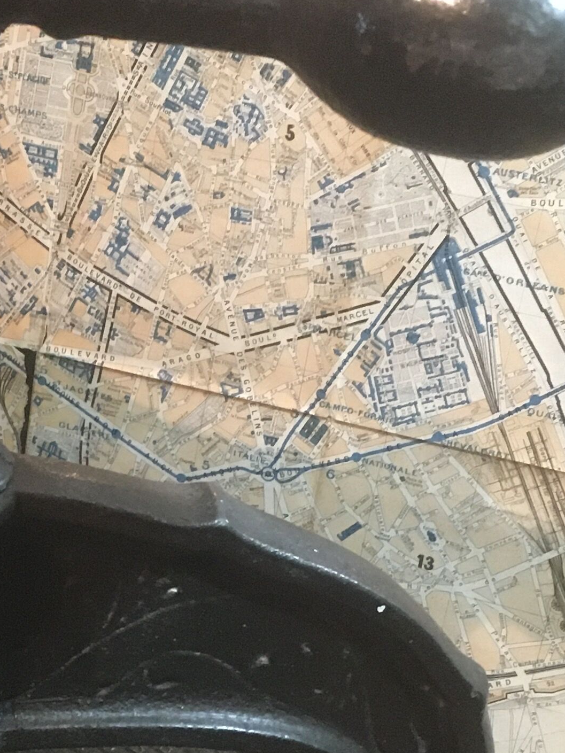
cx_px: -18
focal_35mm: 83
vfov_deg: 23.0
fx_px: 1806
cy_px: 671
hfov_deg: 17.3
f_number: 2.2
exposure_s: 1/17
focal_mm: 4.15
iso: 250
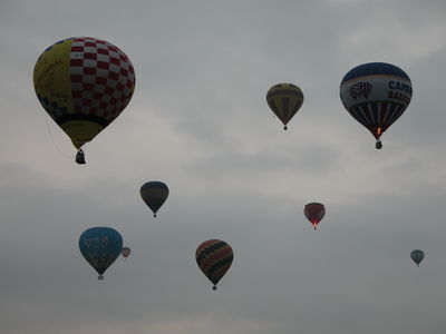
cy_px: 167
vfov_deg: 14.0
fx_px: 1366
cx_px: 223
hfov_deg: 18.5
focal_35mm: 106
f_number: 3.7
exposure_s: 1/180
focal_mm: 27.3
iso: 100
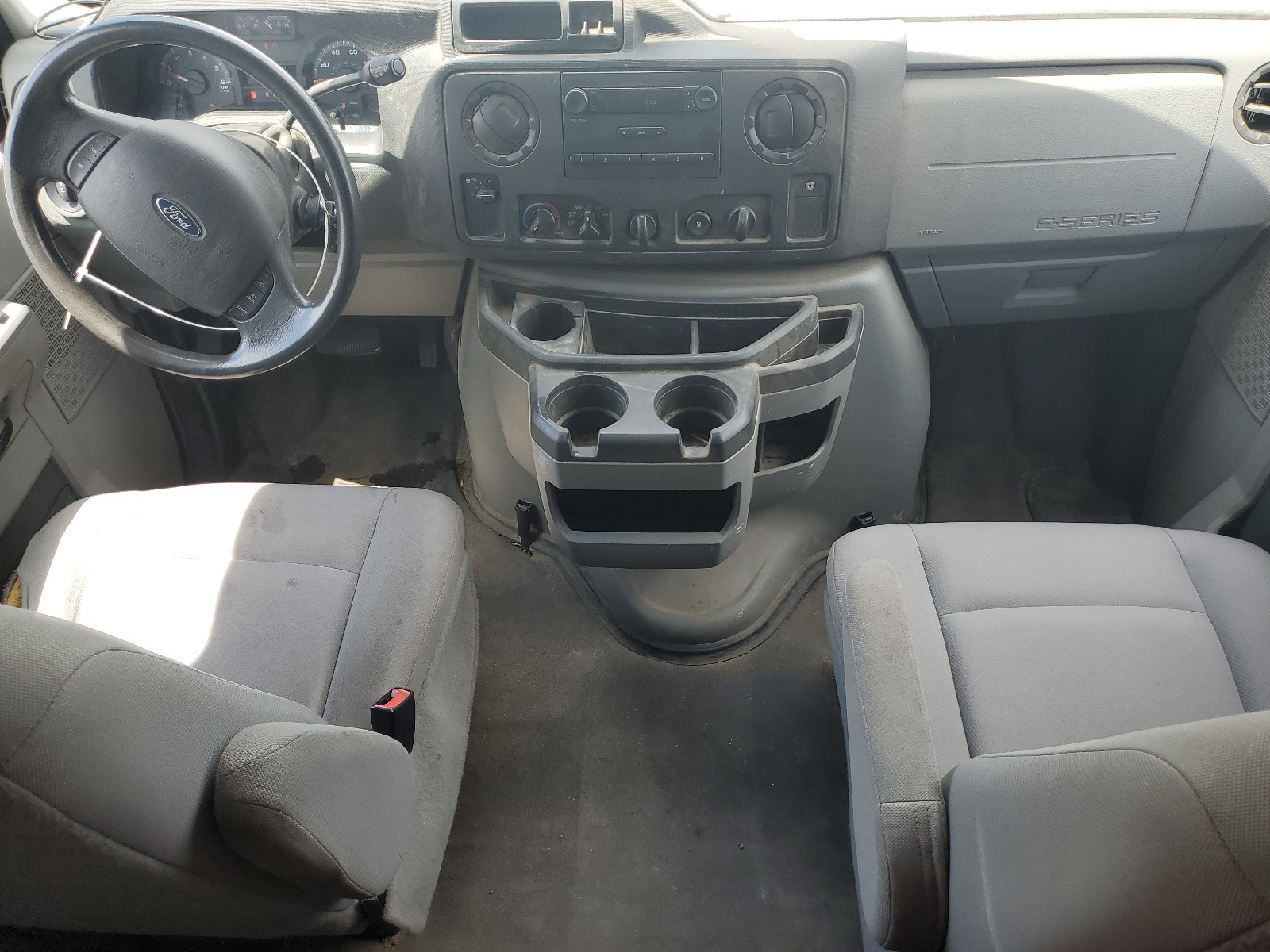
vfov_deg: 53.1
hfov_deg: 67.3
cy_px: 476
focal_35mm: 26
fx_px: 954
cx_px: 635
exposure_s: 1/286
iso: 50
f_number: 1.5
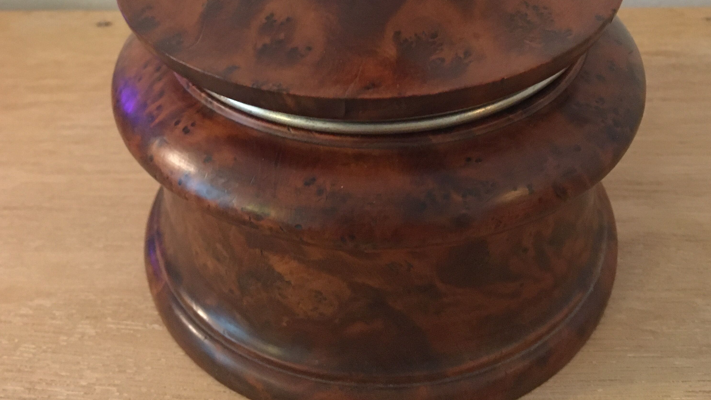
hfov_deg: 47.4
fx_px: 811
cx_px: 358
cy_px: 34
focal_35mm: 43
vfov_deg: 26.7
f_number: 2.2
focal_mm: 4.15
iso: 500
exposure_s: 1/17
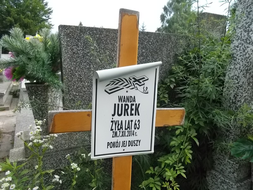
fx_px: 190
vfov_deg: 53.1
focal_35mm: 26
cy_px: 95
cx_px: 126
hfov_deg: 67.3
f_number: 8
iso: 400
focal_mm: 4.6
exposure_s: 1/320
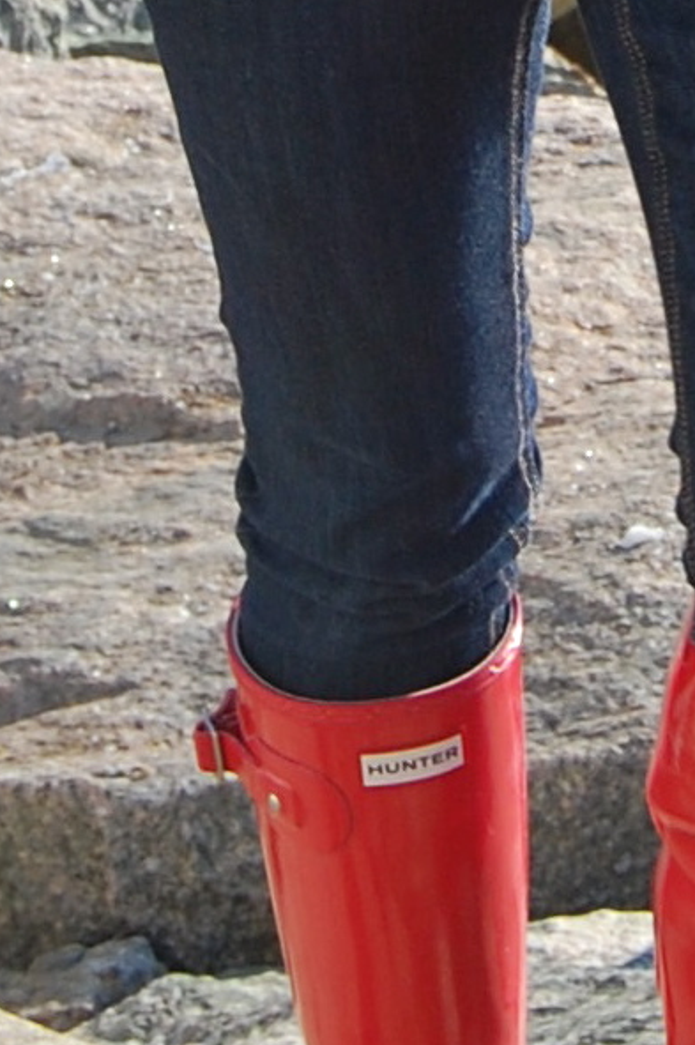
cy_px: -629
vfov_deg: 7.7
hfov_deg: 5.2
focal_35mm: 261
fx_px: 7571
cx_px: 766
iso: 200
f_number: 8
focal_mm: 38
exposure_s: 1/250
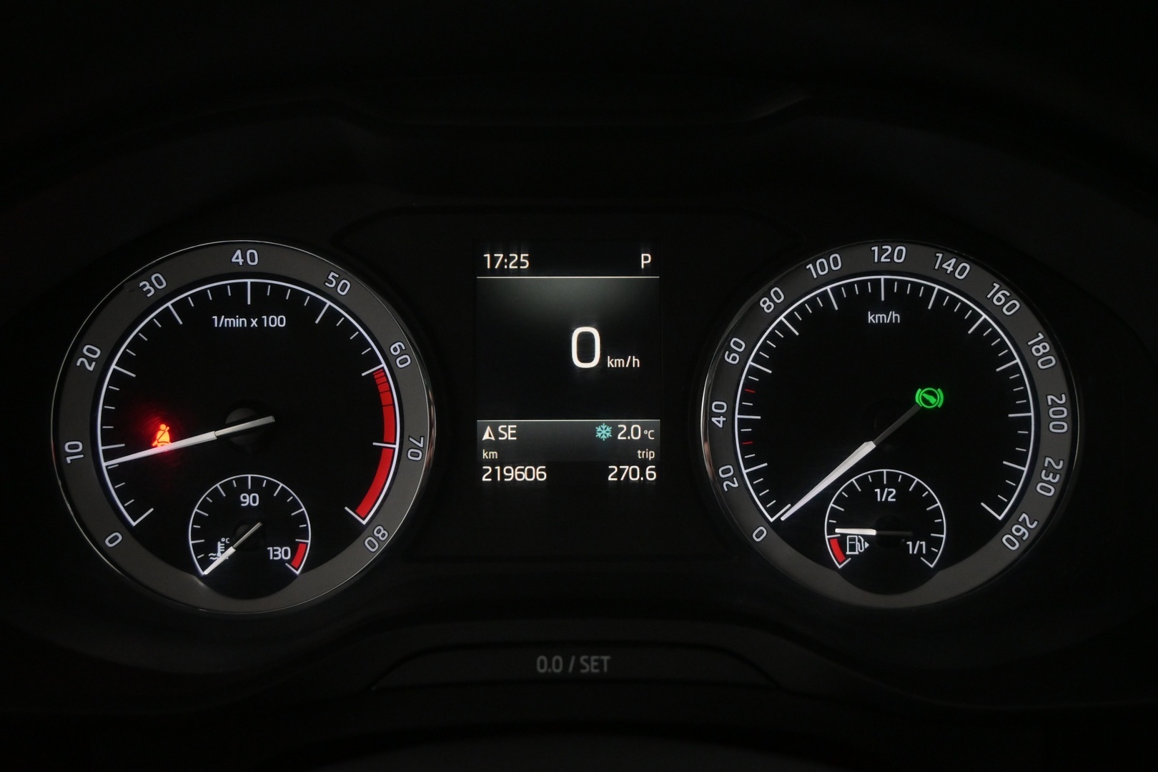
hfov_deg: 47.2
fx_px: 1327
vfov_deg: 32.4
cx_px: 579
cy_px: 386
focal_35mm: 41
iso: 2500
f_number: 5
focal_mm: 27.5
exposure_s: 1/100
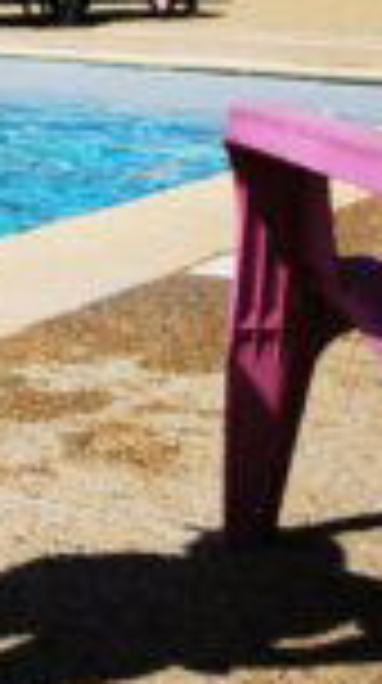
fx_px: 2008
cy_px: -124
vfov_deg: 18.4
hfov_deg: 9.1
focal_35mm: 111
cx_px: -688
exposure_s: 1/5814
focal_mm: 5.56
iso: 50
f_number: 1.6
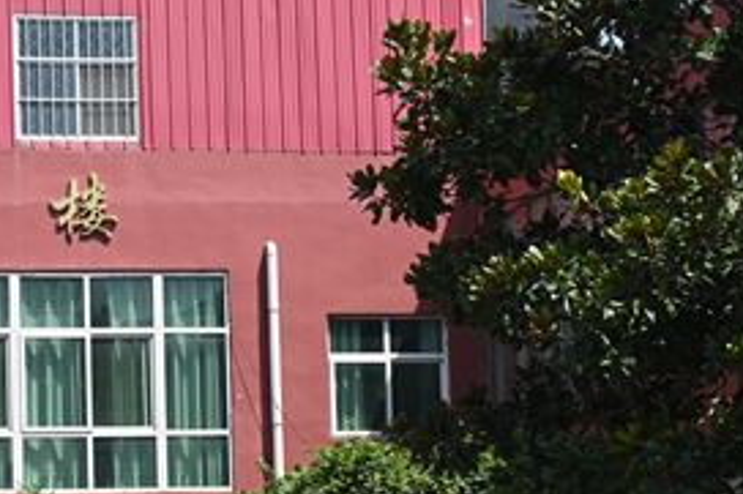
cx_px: 55
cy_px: 415
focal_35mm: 126
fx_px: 2600
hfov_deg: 16.0
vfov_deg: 10.8
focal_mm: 30.5
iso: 100
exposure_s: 1/320
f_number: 6.3
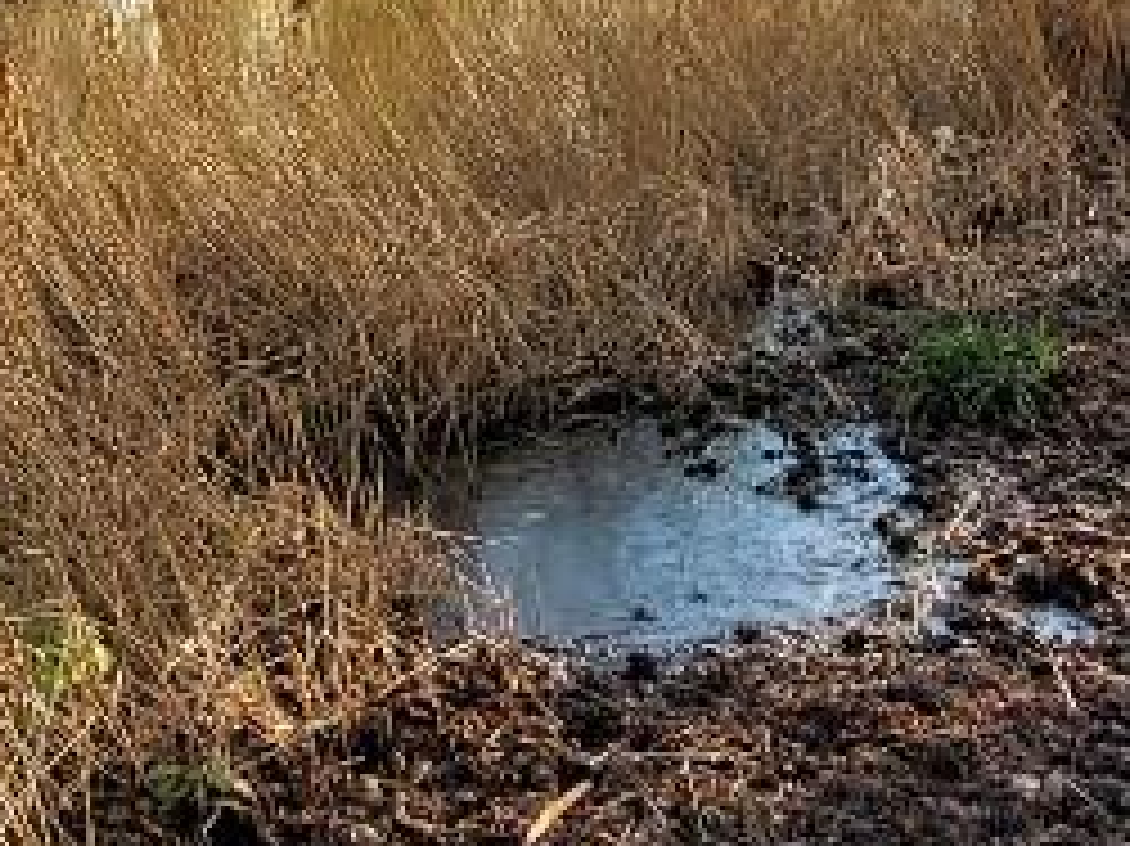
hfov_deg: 36.0
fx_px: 1729
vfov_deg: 24.0
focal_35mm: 53
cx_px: 446
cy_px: -266
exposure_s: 1/487
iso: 50
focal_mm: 1.74
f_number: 2.2
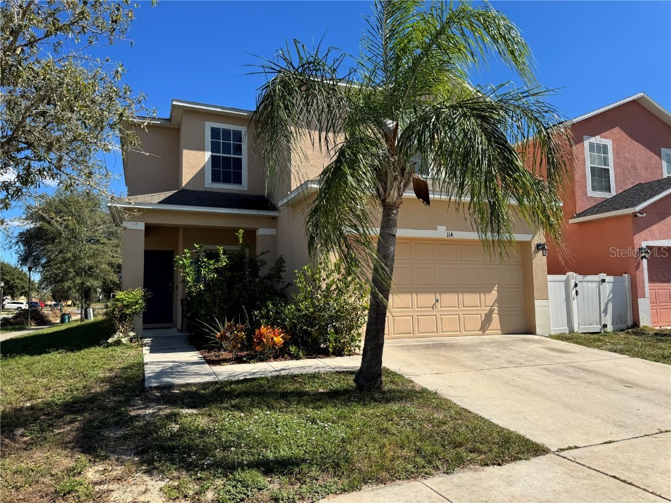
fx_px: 465
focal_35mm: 24
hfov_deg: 71.6
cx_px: 336
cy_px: 252
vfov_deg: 56.8
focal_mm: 6.76
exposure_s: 1/3597
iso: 80
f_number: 1.78
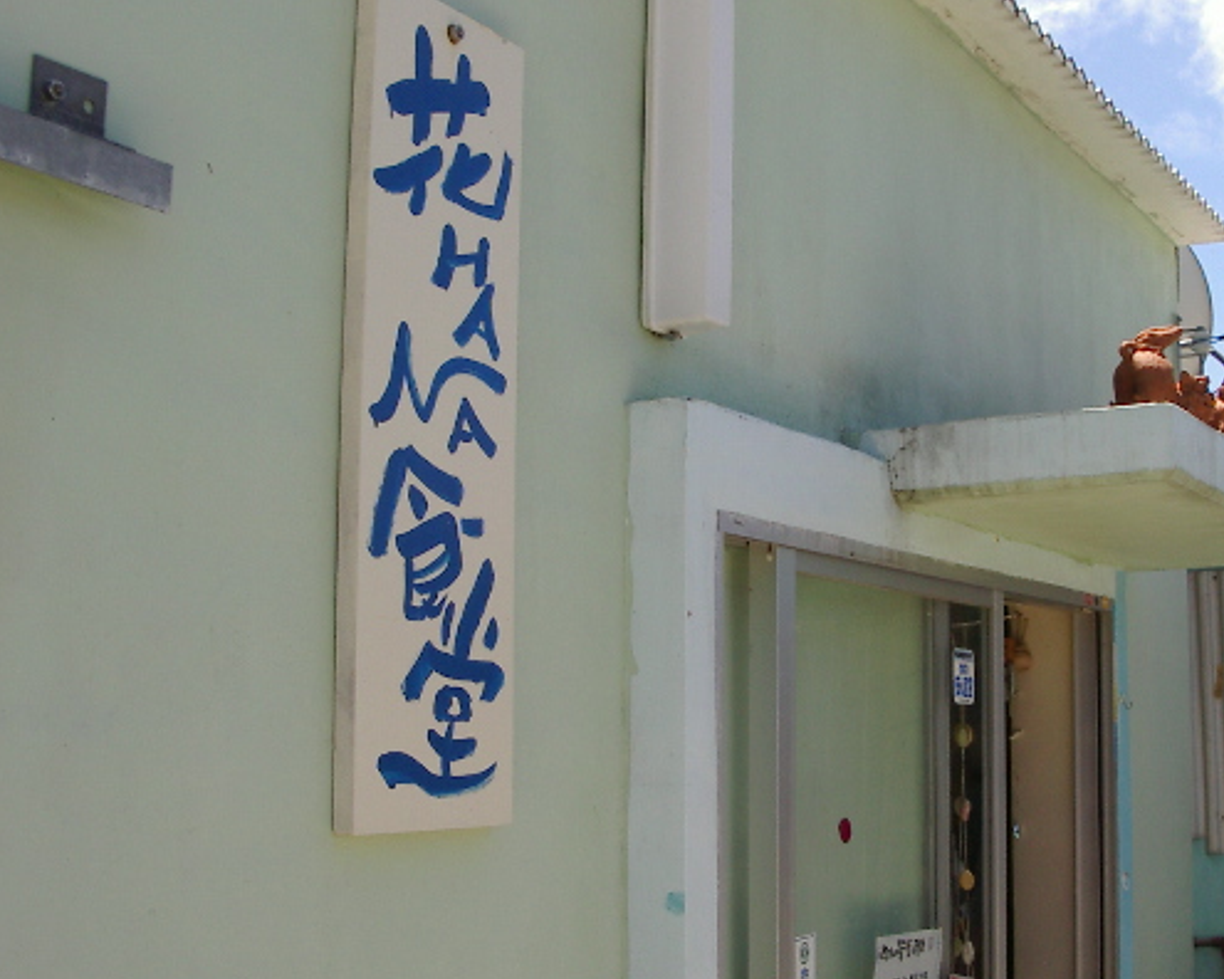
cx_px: 727
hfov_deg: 38.6
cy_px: 492
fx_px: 1739
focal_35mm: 48
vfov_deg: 31.5
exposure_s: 1/320
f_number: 4.8
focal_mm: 5.8
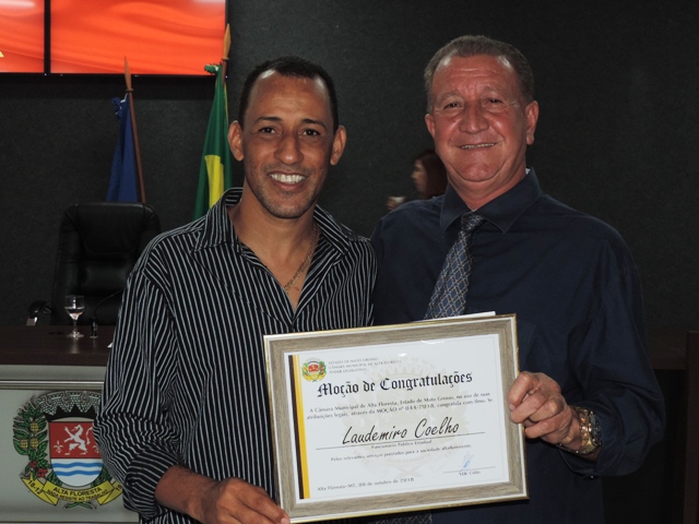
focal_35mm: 55
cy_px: 262
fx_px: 1111
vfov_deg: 26.6
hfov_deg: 34.9
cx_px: 350
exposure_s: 1/30
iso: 200
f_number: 3.7
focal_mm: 9.8
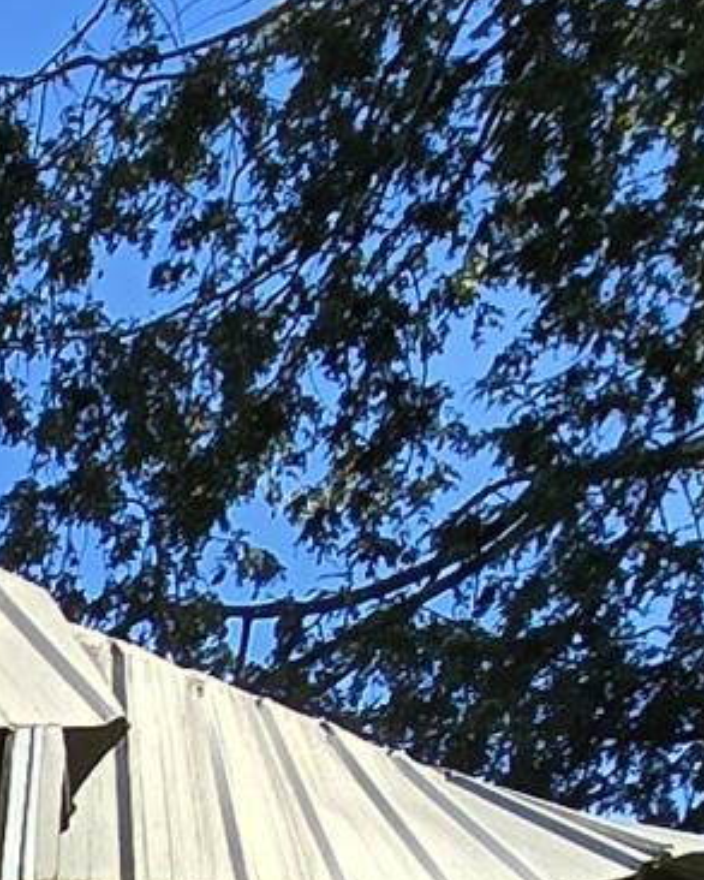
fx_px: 2708
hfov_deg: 10.5
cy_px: 2061
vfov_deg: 13.7
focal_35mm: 104
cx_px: -1401
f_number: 2.2
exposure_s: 1/917
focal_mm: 2.2
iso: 50
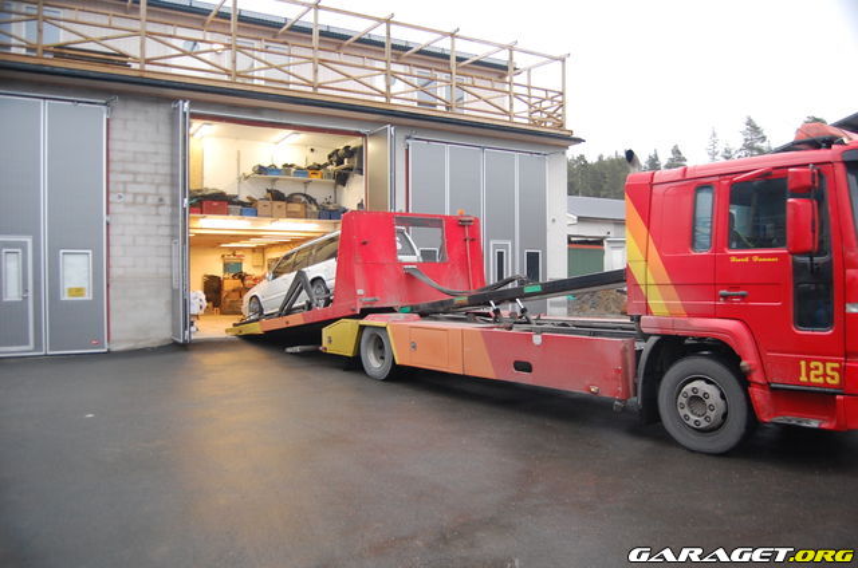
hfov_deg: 67.5
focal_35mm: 27
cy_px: 284
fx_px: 642
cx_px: 429
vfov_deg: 47.7
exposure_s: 1/15
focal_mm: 18
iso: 800
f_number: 3.5
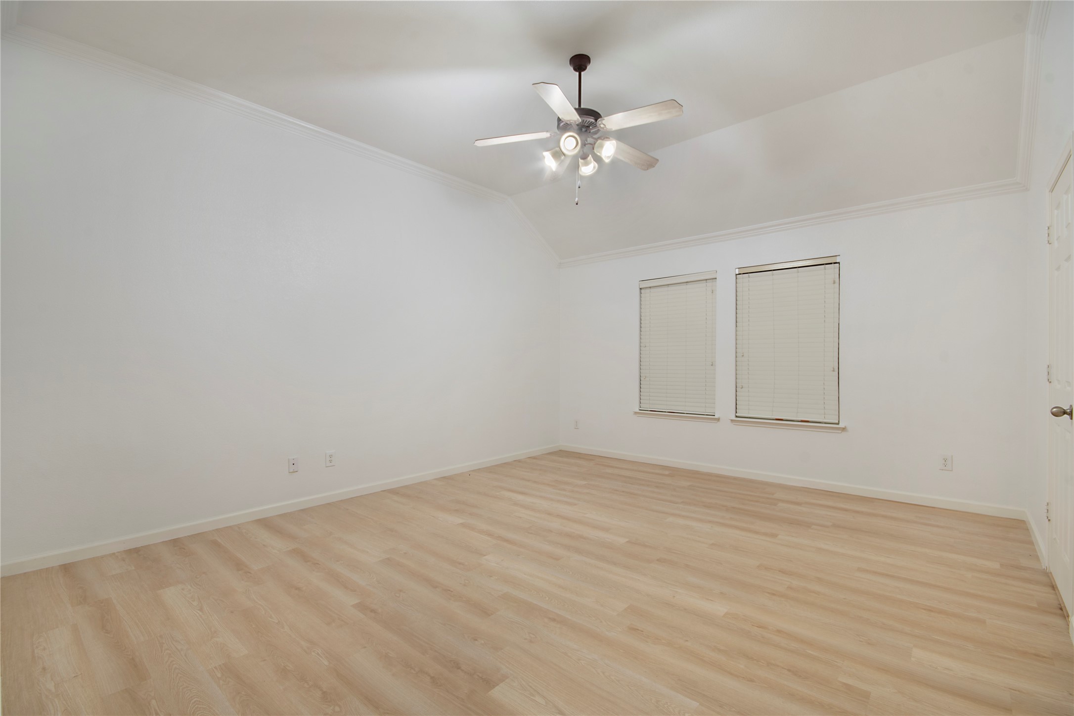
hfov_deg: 100.4
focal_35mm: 15
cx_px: 537
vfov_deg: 77.3
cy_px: 358
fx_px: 447
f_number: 11
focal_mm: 10
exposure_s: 1/13
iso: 100
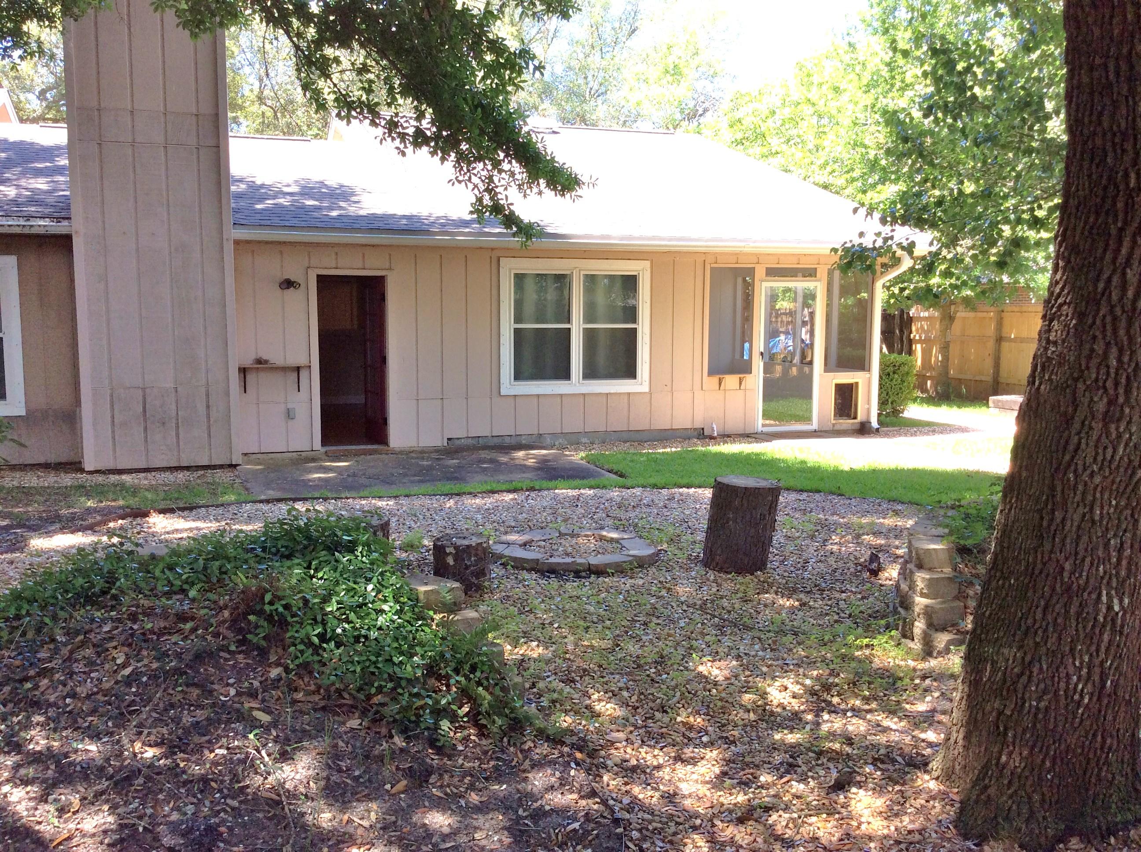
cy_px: 426
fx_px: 1053
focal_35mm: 32
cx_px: 570
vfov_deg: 44.1
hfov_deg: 56.9
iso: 32
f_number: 2.4
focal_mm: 3.3
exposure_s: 1/192
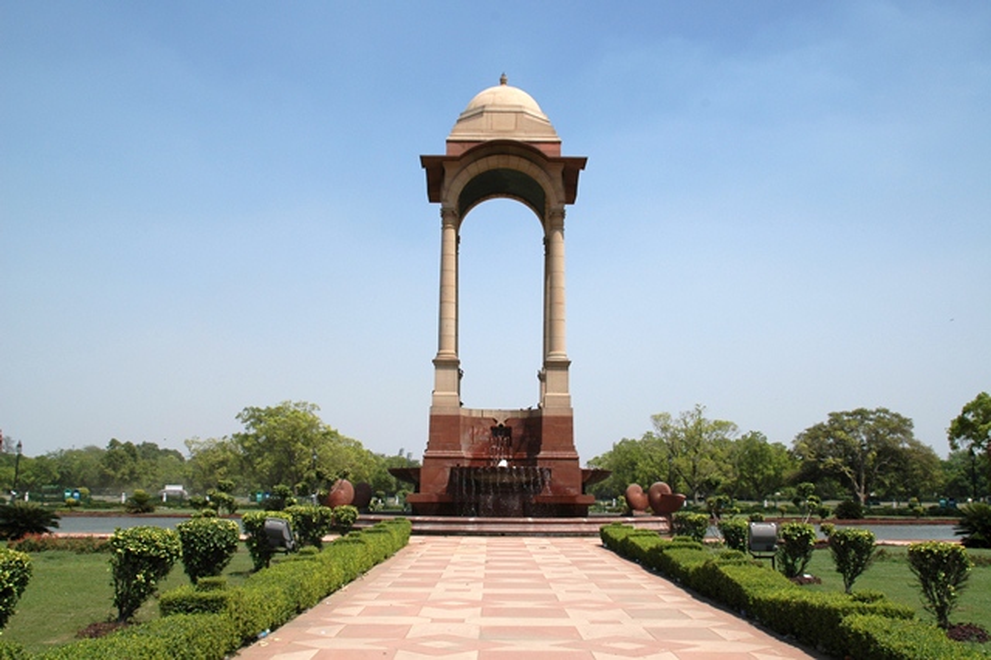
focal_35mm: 38
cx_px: 496
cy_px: 330
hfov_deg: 51.3
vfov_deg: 35.5
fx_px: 1032
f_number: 11
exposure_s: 1/400
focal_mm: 25
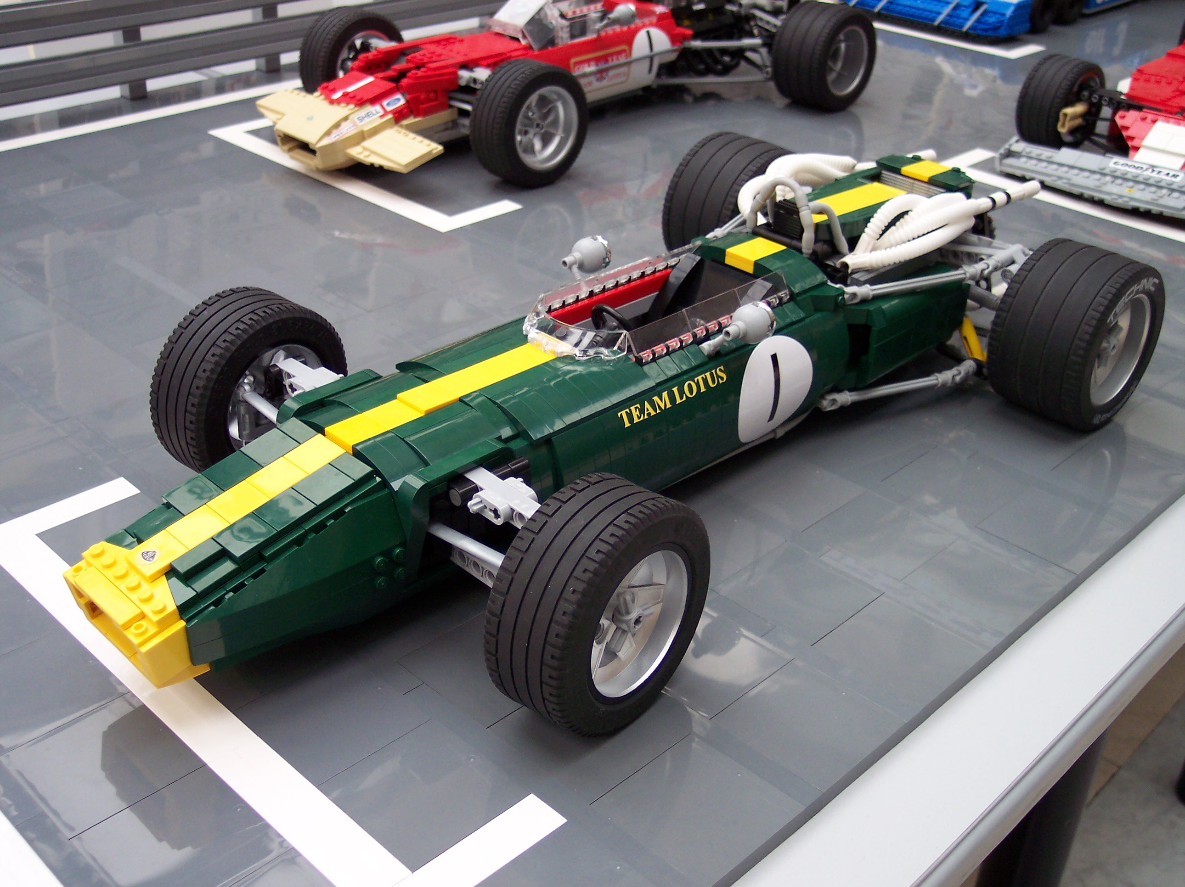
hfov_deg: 49.0
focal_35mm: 38
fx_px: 1300
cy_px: 444
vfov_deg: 37.7
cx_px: 592
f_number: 2.8
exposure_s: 1/250
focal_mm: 8
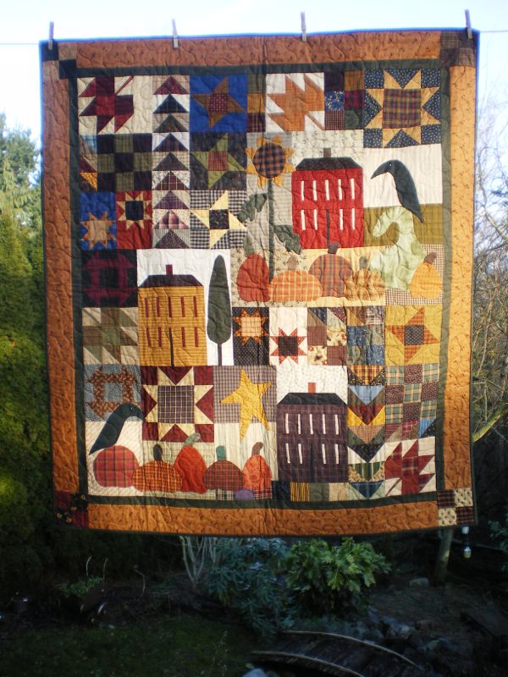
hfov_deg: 39.7
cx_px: 254
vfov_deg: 51.4
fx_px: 704
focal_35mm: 36
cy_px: 338
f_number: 3.1
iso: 50
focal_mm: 6.3
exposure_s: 1/100
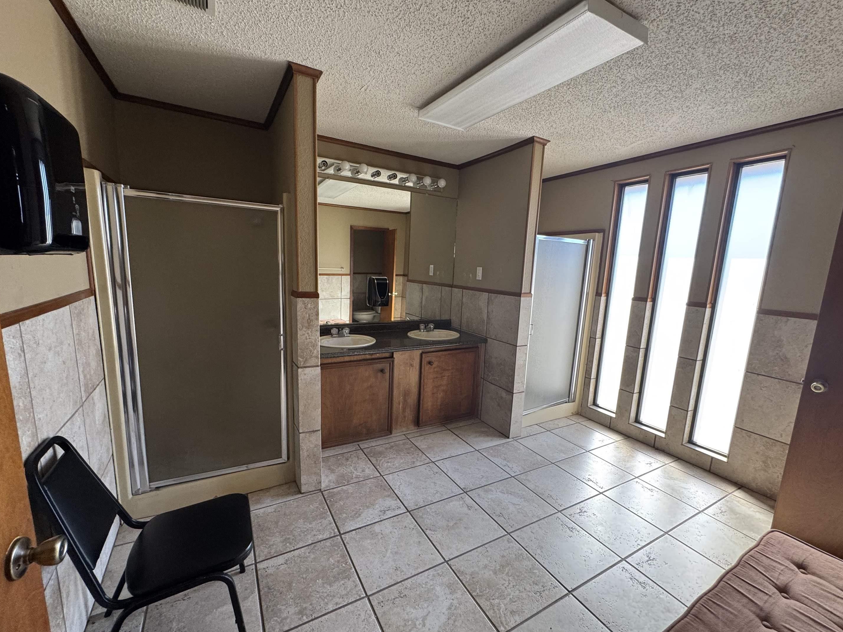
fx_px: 365
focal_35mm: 15
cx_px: 429
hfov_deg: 98.2
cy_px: 329
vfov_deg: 81.7
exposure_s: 1/99
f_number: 2.2
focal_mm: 2.22
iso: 200
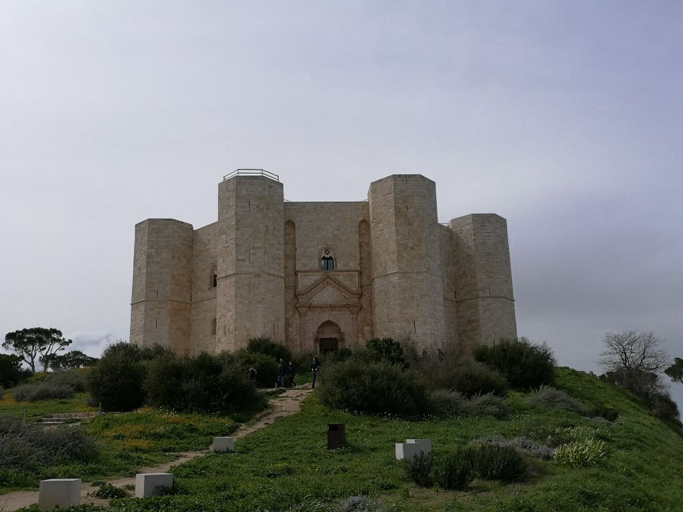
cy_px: 256
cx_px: 342
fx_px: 532
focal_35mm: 27
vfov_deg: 51.3
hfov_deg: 65.3
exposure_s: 1/2169
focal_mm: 4.5
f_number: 2.2
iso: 50
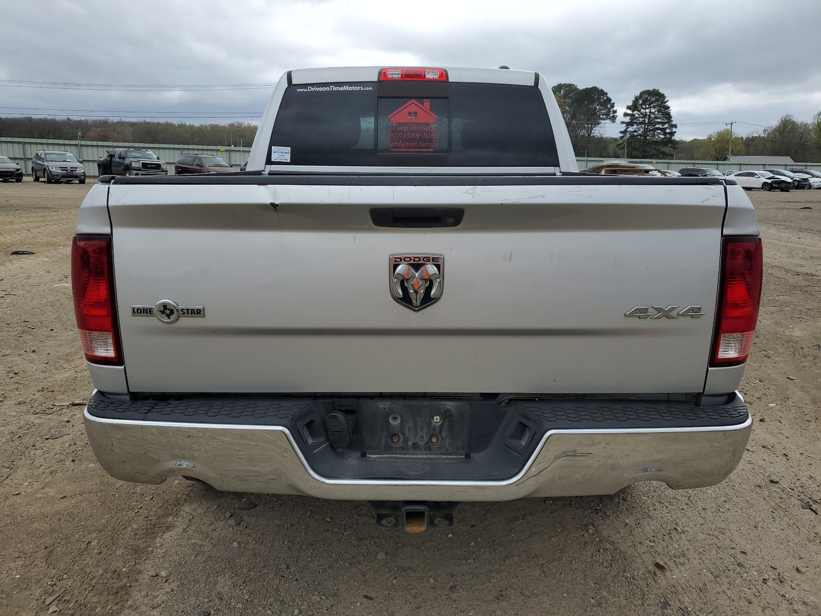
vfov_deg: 53.1
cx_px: 410
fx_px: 617
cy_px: 308
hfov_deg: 67.3
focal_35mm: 26
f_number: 1.5
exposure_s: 1/1250
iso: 50
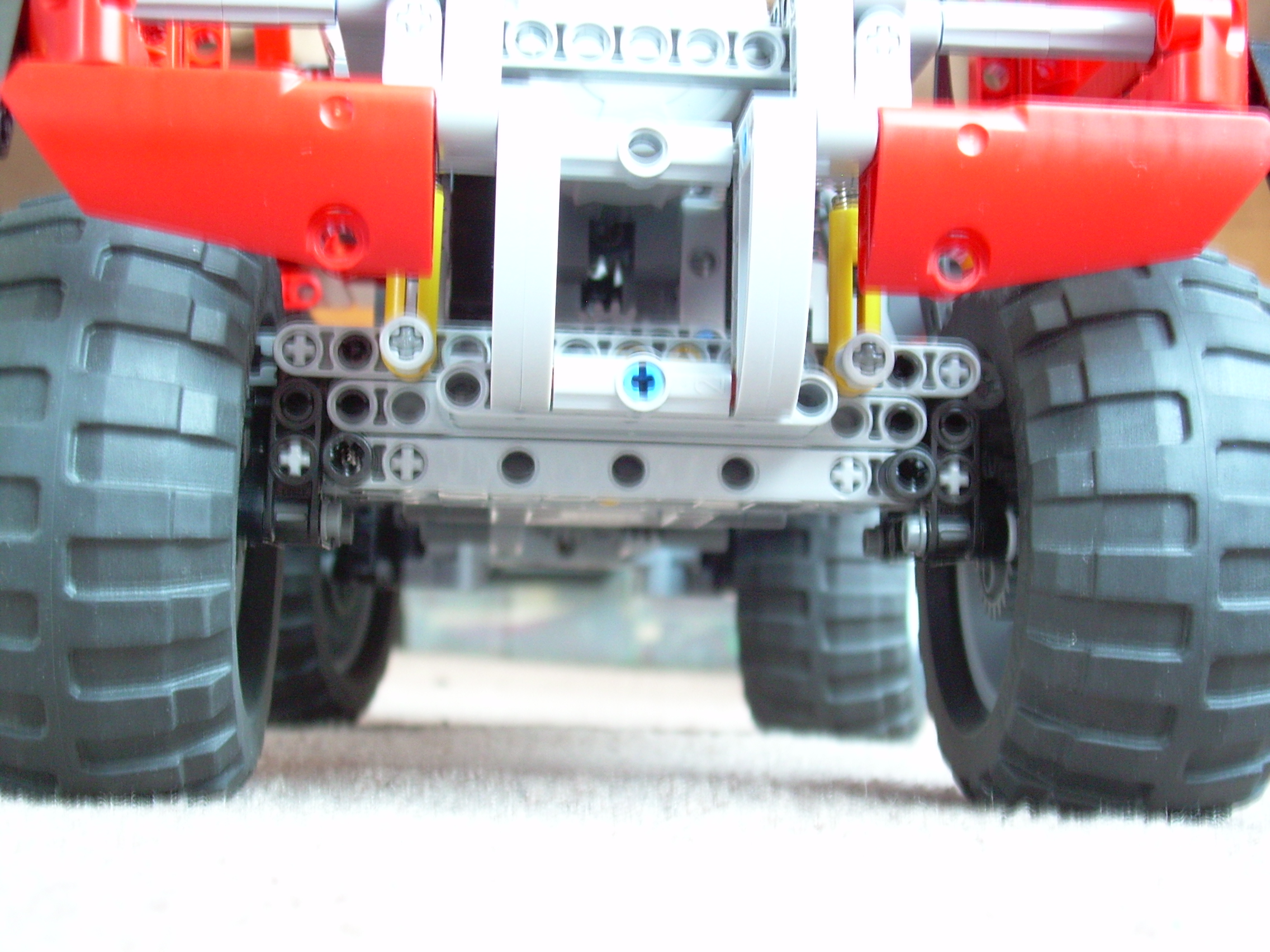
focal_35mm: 57
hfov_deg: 33.8
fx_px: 2091
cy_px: 476
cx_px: 635
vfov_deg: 25.7
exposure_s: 1/2
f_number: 3.3
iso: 200
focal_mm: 9.6
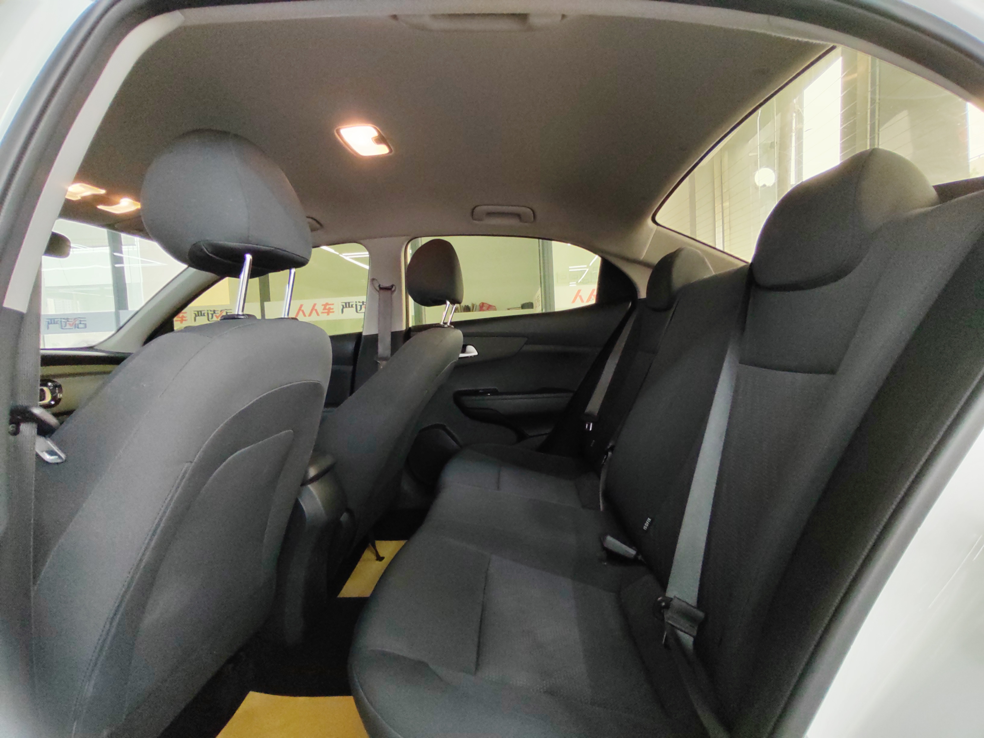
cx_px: 492
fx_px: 455
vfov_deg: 78.1
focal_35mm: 16
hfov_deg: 94.5
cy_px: 369
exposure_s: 1/20
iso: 181
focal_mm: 1.68
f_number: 2.2
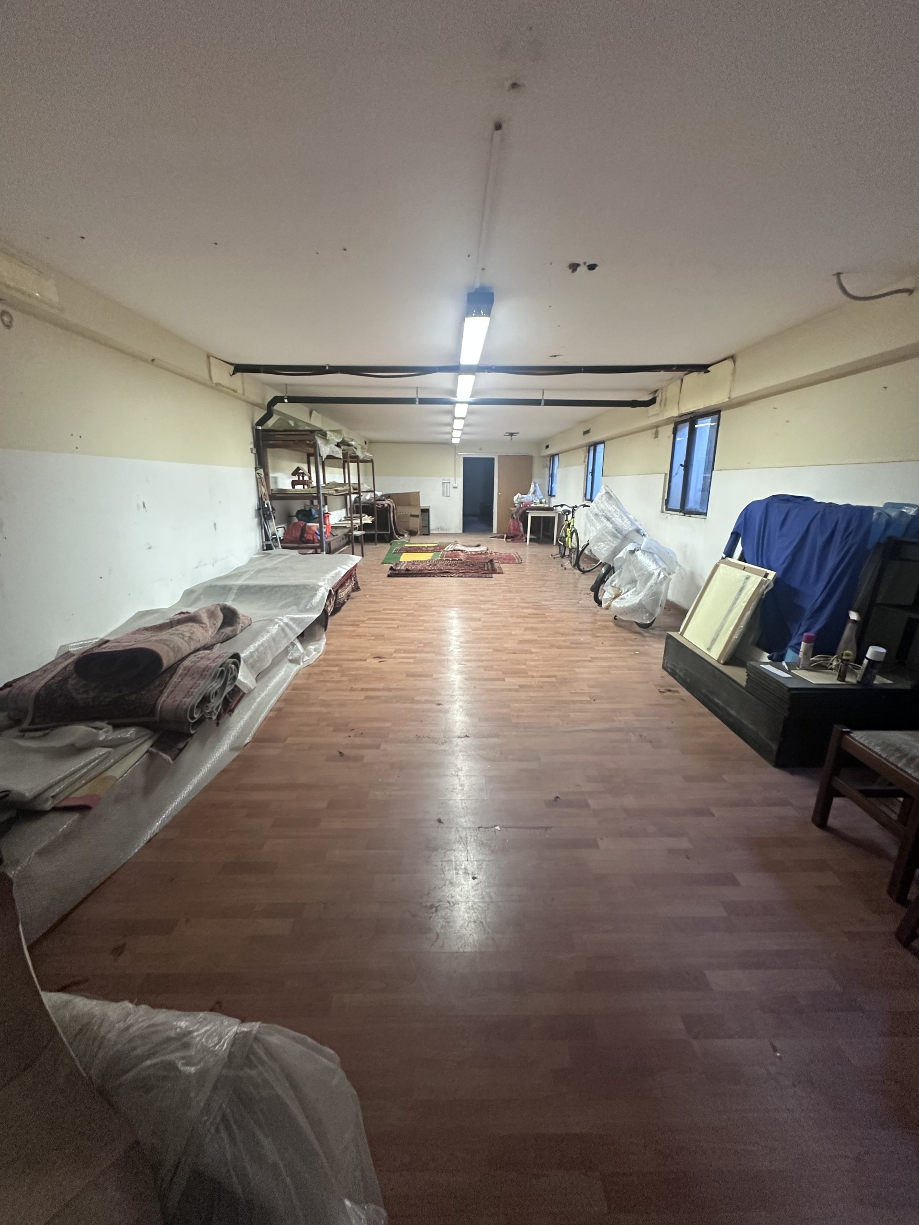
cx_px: 460
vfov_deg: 102.1
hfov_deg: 85.7
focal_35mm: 14
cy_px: 612
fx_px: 496
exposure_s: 1/50
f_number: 2.2
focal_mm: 2.22
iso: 400
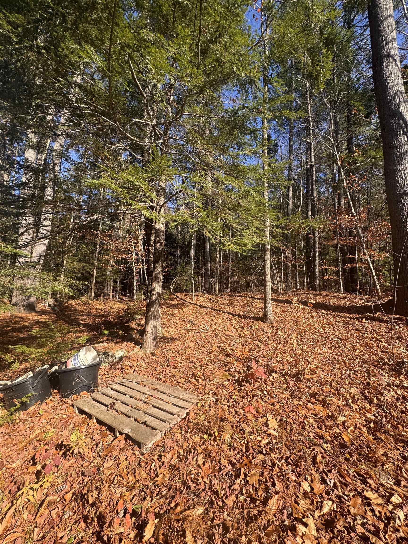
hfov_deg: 85.7
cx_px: 204
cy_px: 272
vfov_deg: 102.1
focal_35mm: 14
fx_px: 220
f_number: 2.2
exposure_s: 1/720
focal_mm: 2.22
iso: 50
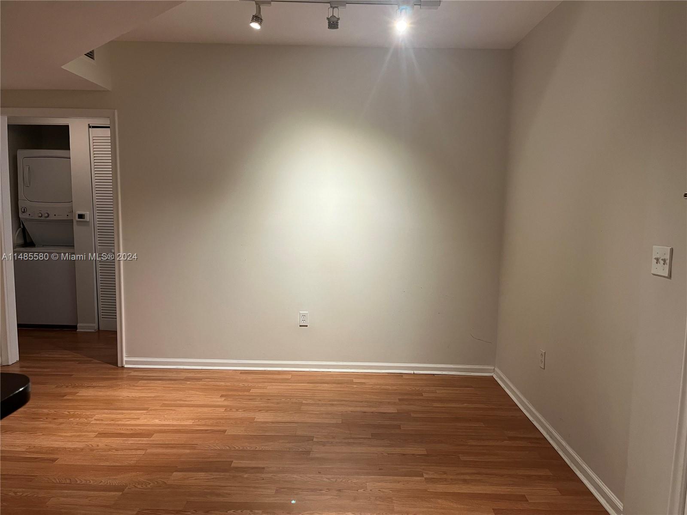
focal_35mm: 26
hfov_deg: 67.3
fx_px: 516
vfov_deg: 53.1
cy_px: 258
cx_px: 344
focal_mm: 5.1
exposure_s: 1/60
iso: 160
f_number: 1.6
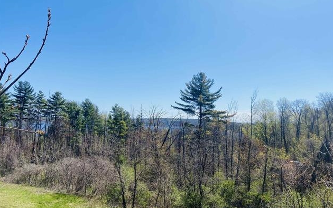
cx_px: 166
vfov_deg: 44.5
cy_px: 112
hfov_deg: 66.5
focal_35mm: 28
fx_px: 254
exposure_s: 1/3846
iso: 32
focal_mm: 4.25
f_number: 1.8
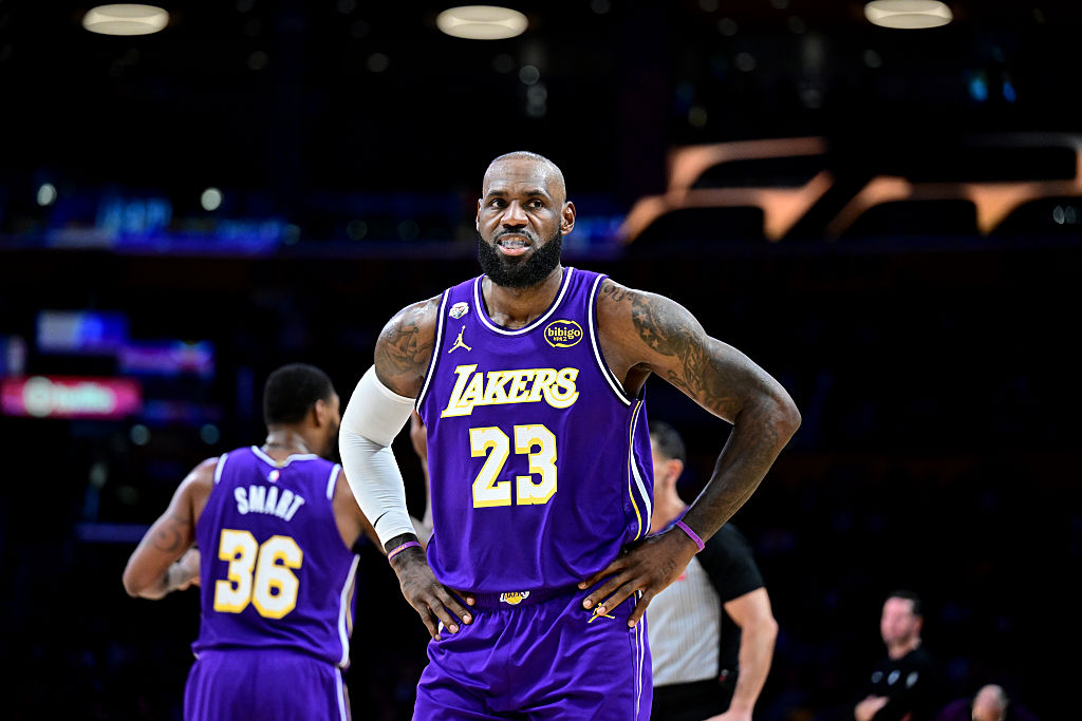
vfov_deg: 10.6
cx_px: 541
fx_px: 3908
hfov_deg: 15.8
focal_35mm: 130
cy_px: 360
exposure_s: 1/1600
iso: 5000
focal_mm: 130
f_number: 2.8
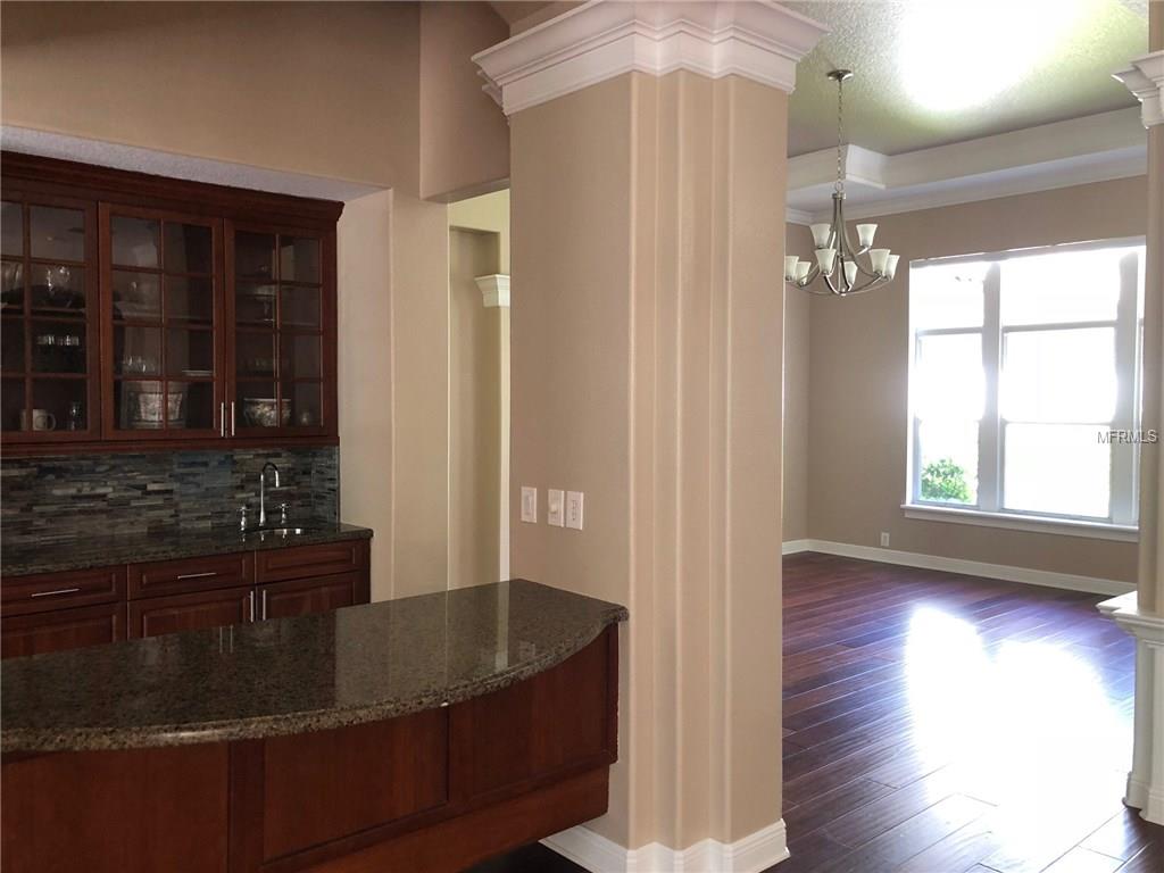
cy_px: 436
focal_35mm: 28
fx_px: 942
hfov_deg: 63.4
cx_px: 582
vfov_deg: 49.7
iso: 40
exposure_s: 1/17
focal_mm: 4
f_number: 1.8
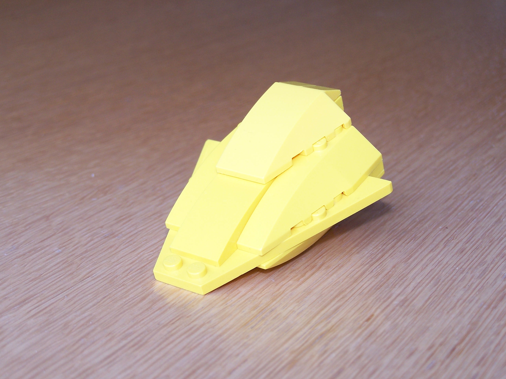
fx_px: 1199
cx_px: 253
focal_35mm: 82
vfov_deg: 18.0
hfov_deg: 23.8
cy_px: 190
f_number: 3.2
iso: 80
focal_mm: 13.7
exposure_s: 1/6
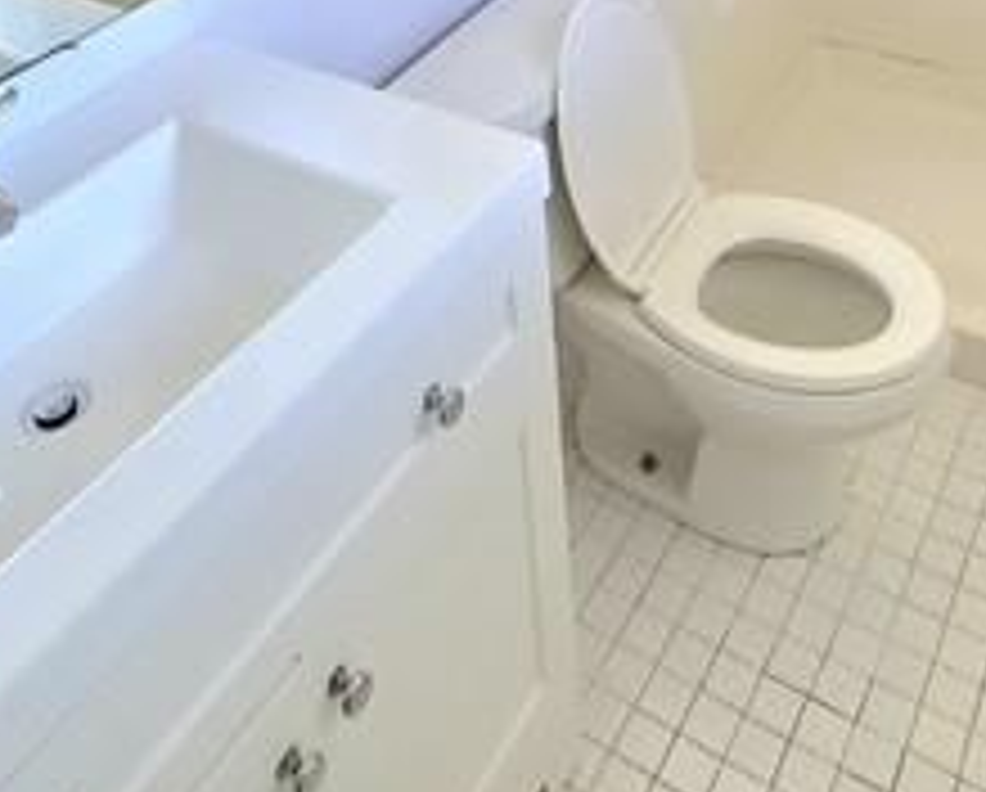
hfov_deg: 49.0
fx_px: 1082
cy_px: -162
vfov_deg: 32.9
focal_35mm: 37
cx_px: 518
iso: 400
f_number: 2.2
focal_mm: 2.2
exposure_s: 1/33
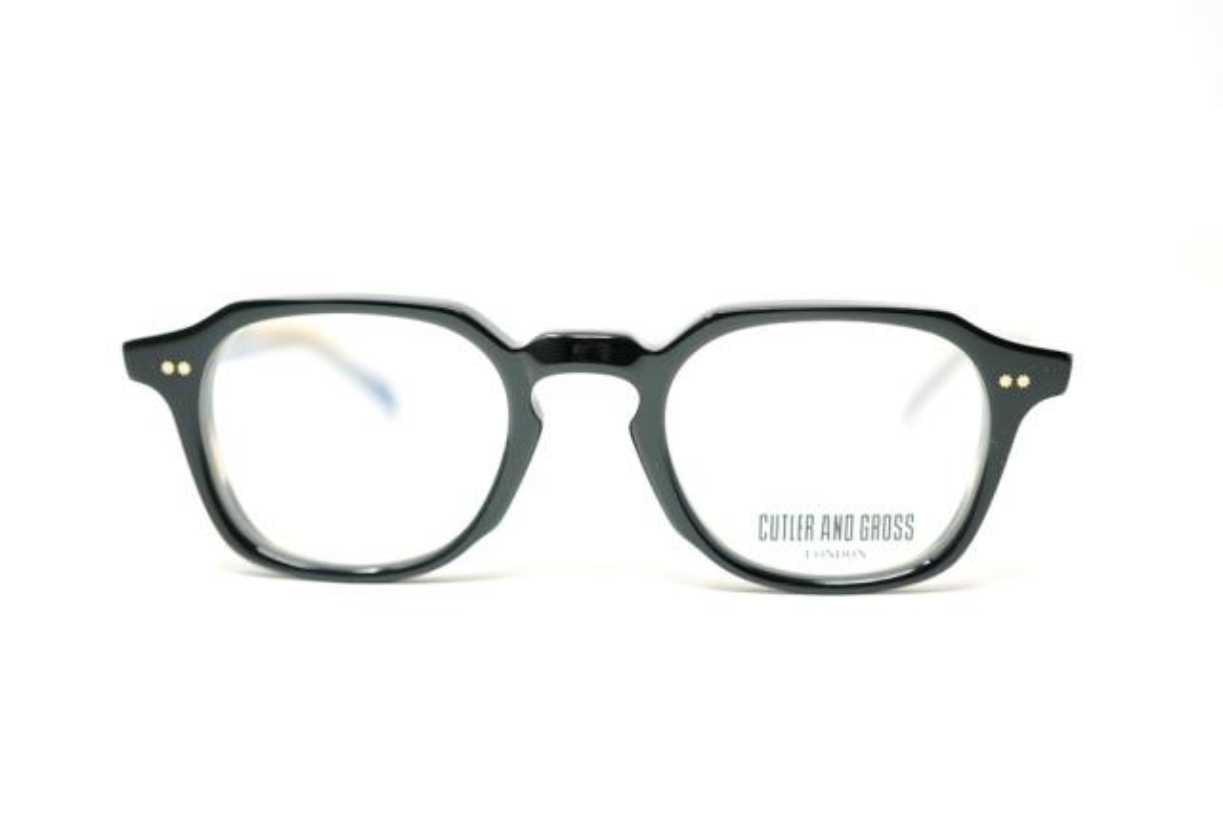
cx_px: 612
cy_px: 407
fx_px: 1698
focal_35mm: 50
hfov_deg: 39.6
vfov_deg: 27.0
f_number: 2.8
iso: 200
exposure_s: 1/50
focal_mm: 50
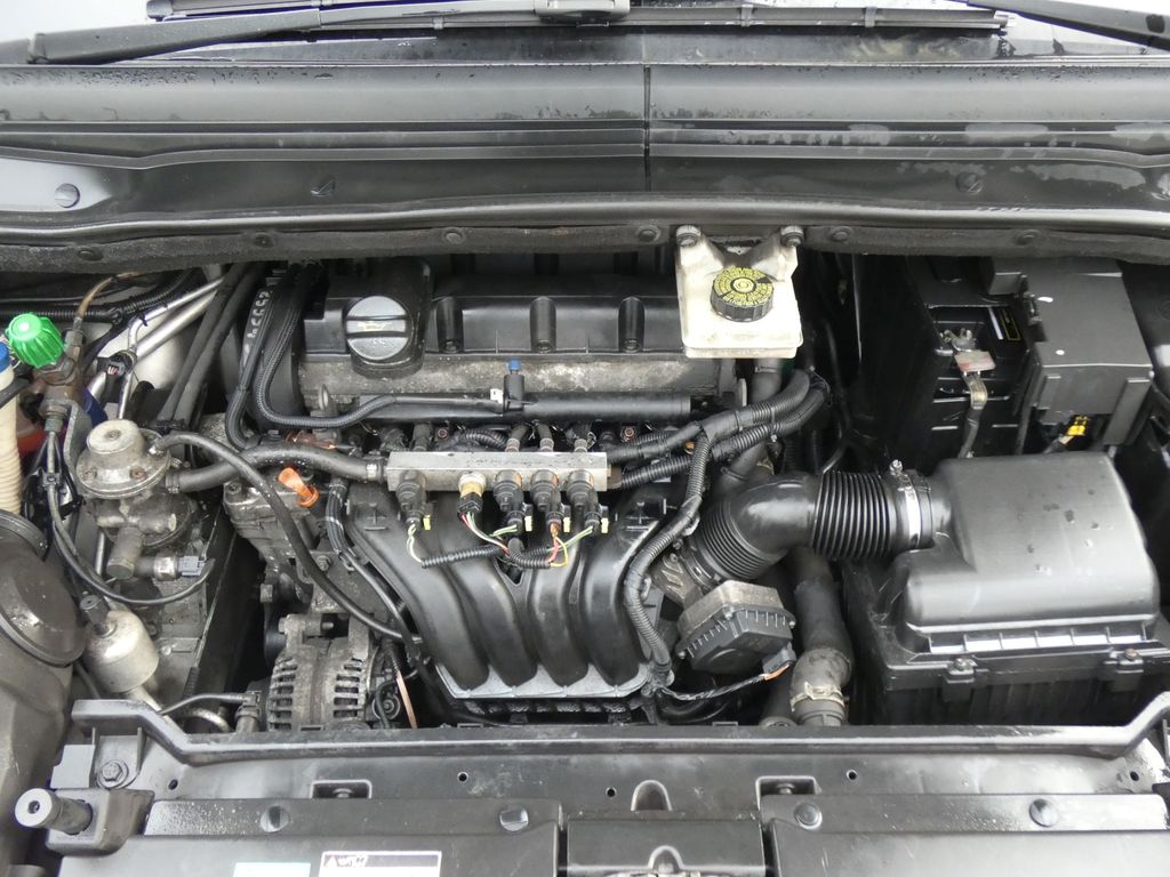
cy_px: 438
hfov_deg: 58.4
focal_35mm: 31
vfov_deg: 45.4
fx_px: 1048
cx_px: 585
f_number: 3.3
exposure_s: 1/80
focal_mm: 5.5
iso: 640
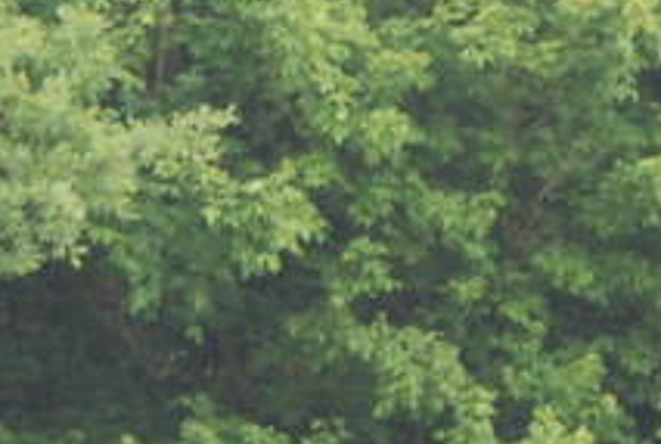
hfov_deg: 0.9
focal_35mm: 2196
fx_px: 40401
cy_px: -23
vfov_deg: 0.6
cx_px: -698
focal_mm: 195
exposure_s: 1/200
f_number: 5
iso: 400
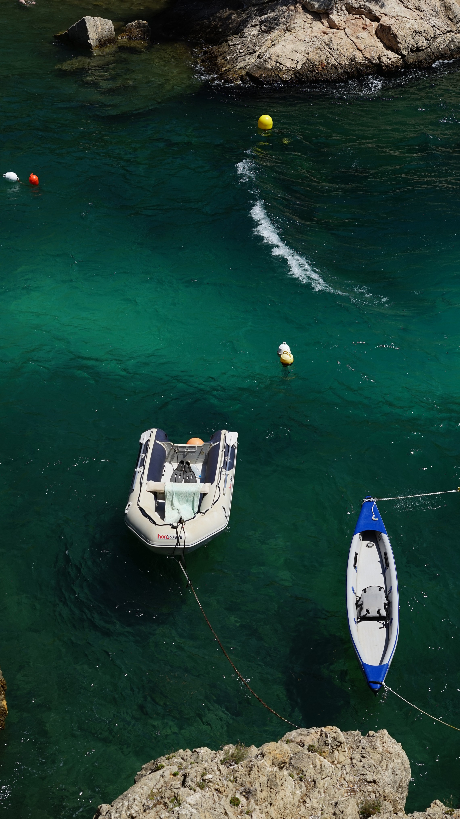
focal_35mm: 53
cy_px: 408
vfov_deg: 39.2
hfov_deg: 22.6
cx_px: 237
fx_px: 1149
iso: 100
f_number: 9
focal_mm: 50
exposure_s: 1/320
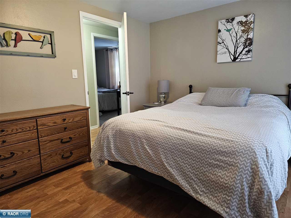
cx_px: 146
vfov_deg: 58.9
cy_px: 109
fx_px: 193
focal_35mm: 23
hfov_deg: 73.9
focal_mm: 6.3
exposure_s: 1/60
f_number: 1.7
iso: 640
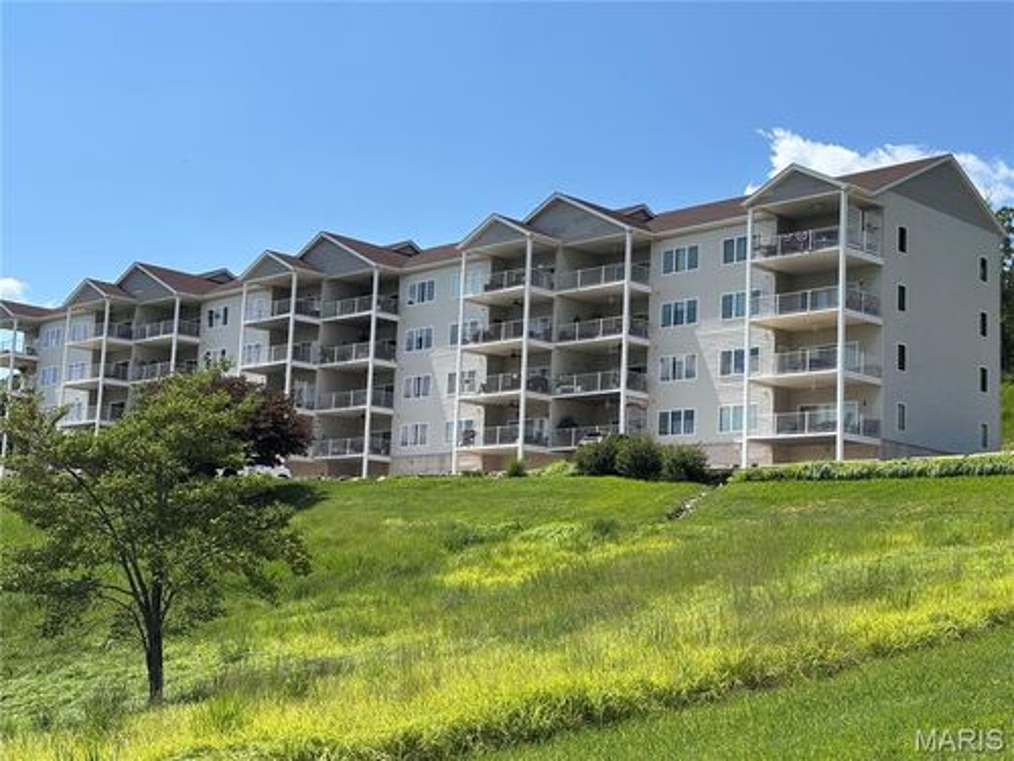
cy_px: 380
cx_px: 507
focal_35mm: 52
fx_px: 1523
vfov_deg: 28.0
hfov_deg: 36.8
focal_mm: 5.96
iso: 32
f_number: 1.6
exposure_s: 1/2933
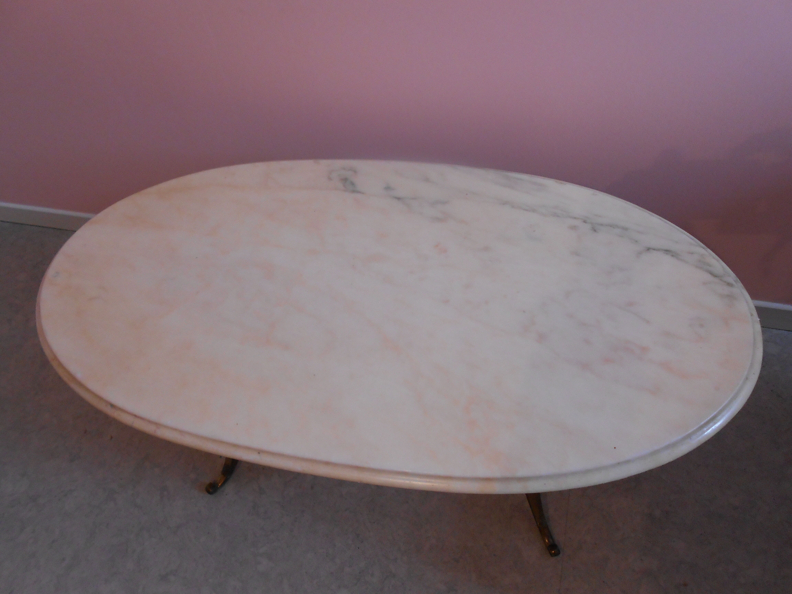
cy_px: 297
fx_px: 595
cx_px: 396
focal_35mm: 26
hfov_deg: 67.3
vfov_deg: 53.1
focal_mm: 4.6
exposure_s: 1/30
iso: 250
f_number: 3.5
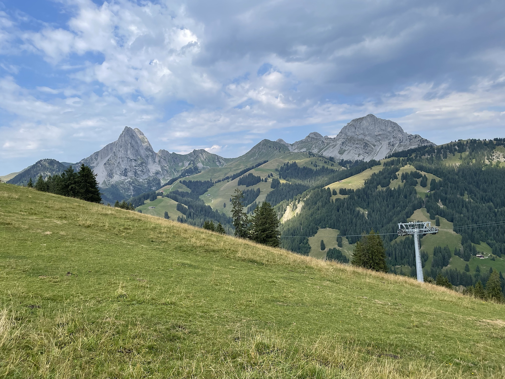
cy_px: 190
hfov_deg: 67.3
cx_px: 252
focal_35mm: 26
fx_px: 379
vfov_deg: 53.1
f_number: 1.6
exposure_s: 1/3125
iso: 32
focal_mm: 4.2
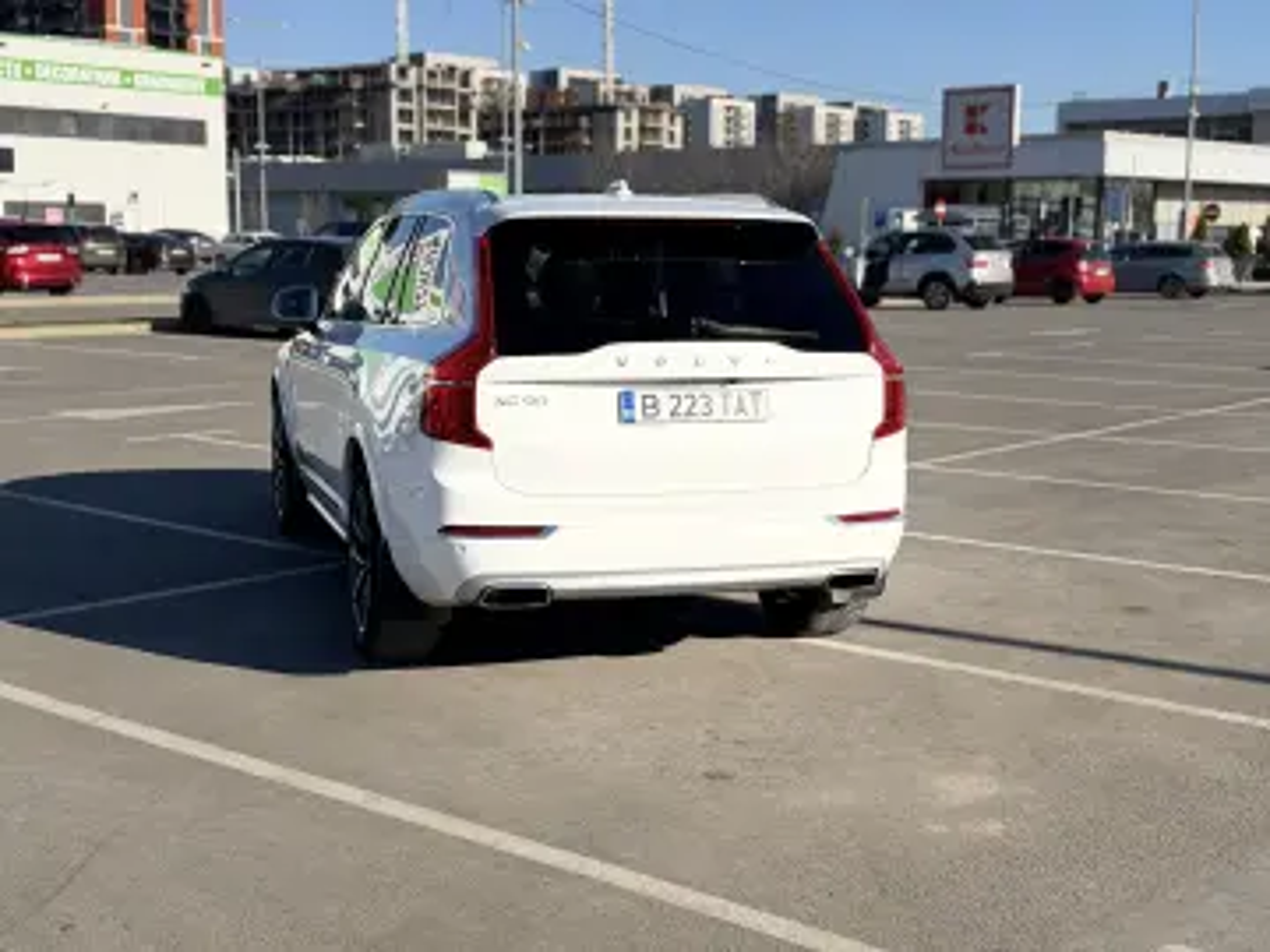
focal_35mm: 48
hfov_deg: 39.7
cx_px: 635
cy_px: 476
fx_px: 1761
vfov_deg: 30.3
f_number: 1.78
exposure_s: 1/7143
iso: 64
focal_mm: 6.76
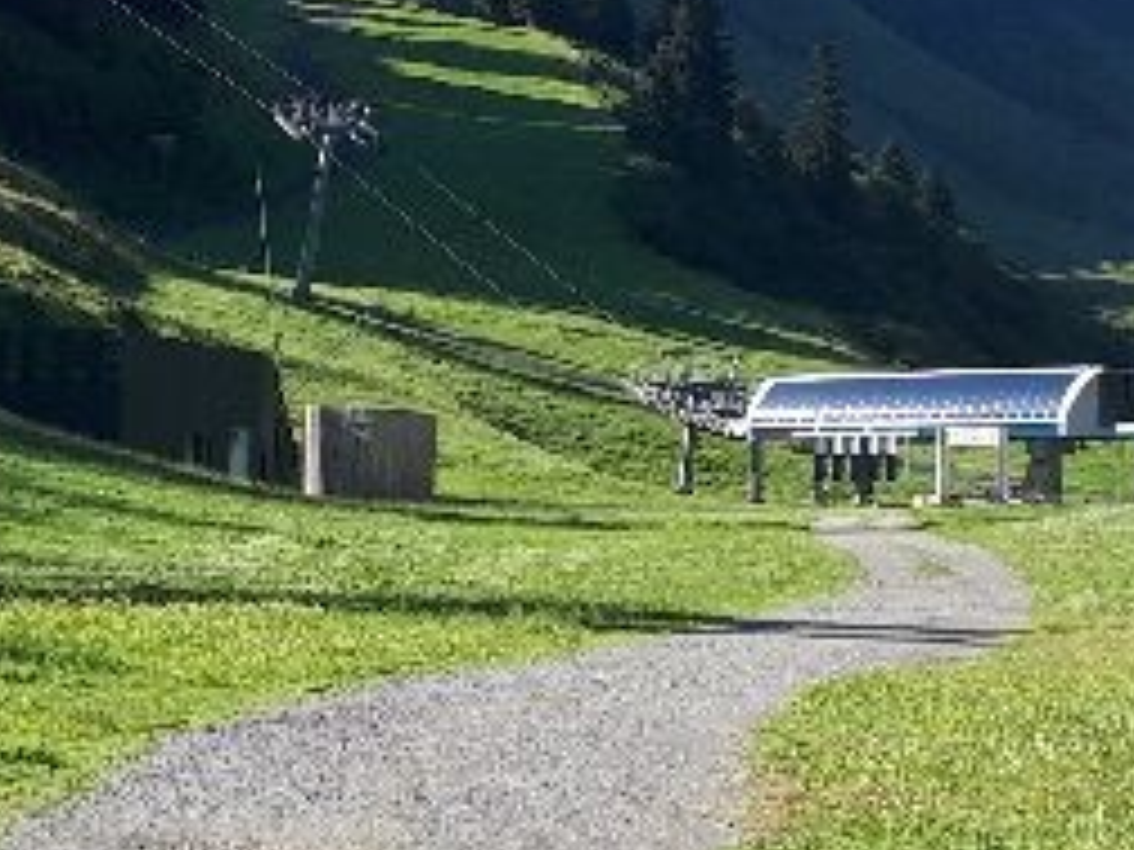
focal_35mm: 107
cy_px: 391
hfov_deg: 18.4
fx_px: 3505
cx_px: 472
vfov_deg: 13.8
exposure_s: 1/711
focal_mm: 3.6
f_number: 1.9
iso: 40
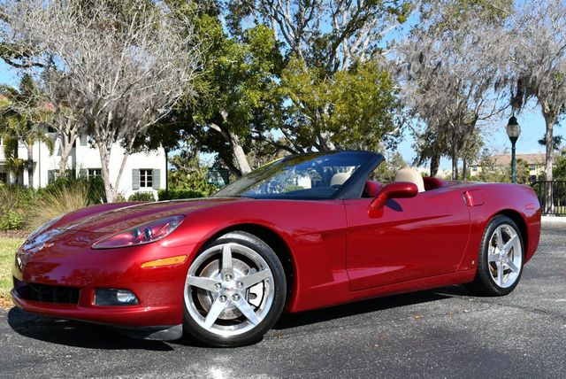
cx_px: 283
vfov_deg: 30.6
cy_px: 190
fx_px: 692
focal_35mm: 44
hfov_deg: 44.5
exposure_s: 1/250
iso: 100
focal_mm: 22
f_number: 8
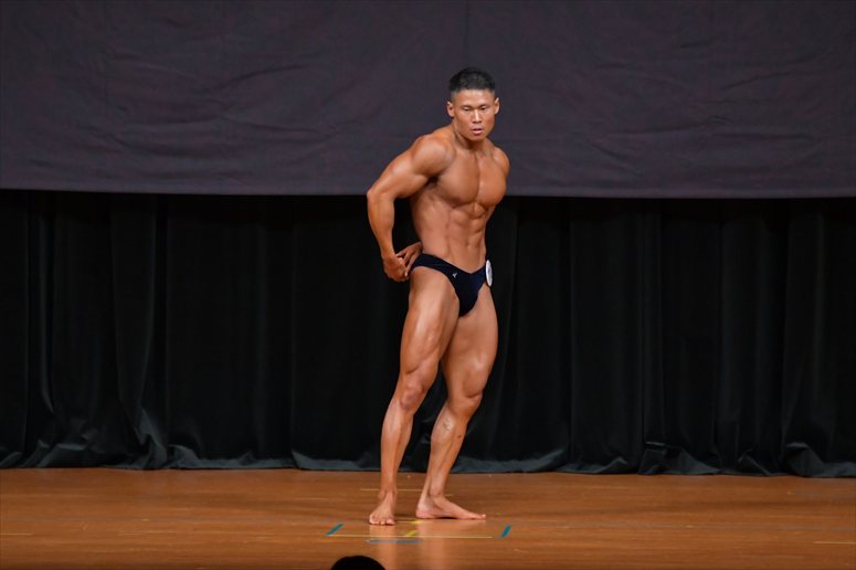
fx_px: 6773
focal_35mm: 285
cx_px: 428
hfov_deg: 7.2
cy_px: 285
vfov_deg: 4.8
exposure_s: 1/400
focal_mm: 190
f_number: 5.6
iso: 4000
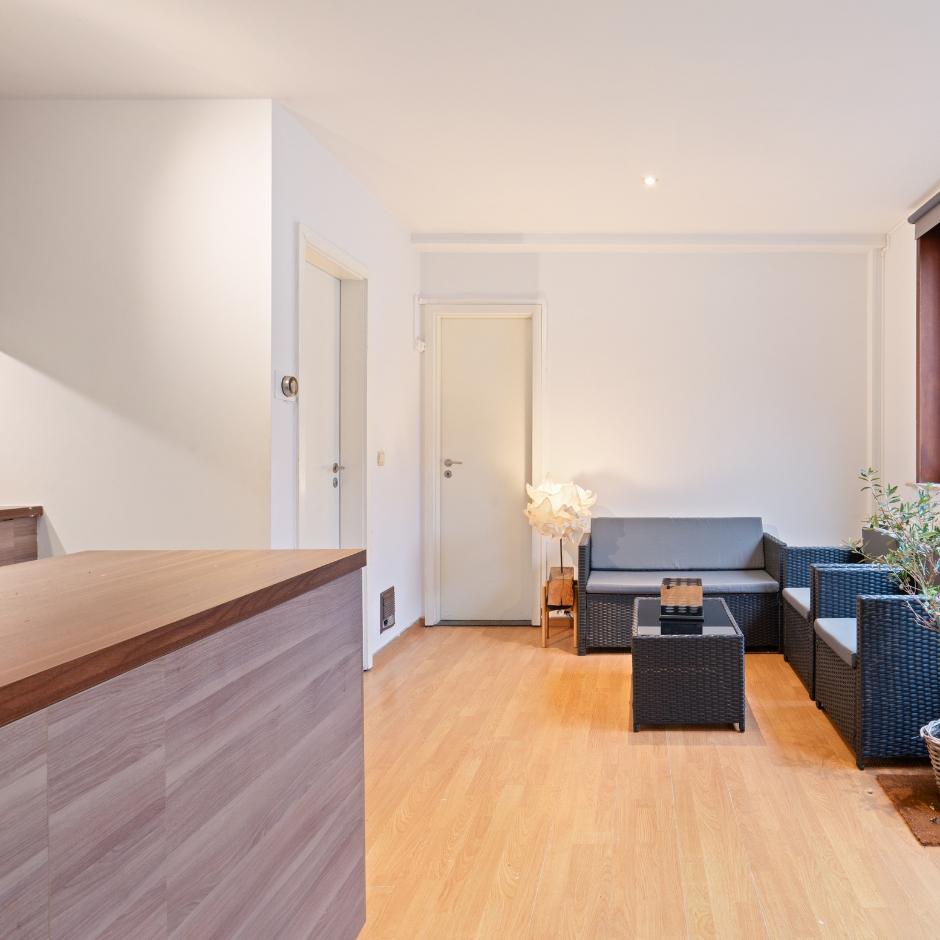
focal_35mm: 21
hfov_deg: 69.6
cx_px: 644
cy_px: 464
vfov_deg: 72.1
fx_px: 645
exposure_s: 1.6
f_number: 11
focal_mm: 16
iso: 250
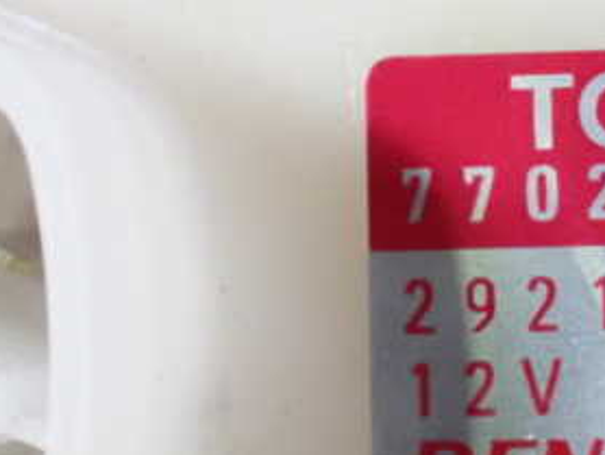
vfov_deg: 11.9
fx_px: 2187
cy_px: 226
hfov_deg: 15.4
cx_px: 642
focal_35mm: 125
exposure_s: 1/60
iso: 1600
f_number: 3.5
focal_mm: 10.35
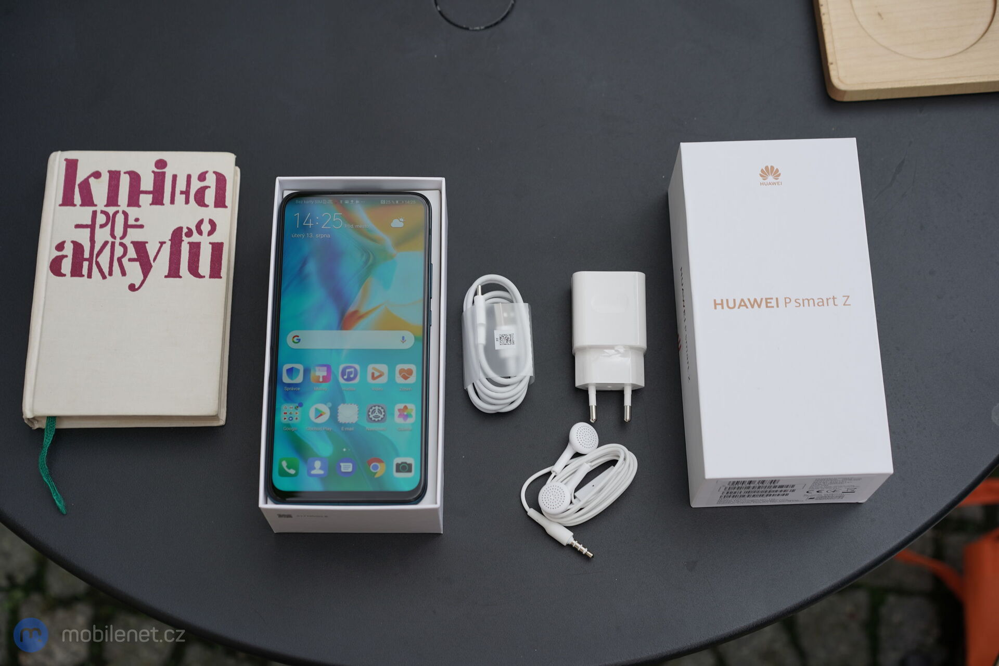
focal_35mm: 55
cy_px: 333
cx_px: 500
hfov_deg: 36.2
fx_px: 1526
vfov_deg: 24.6
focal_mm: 55
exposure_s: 1/100
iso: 100
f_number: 5
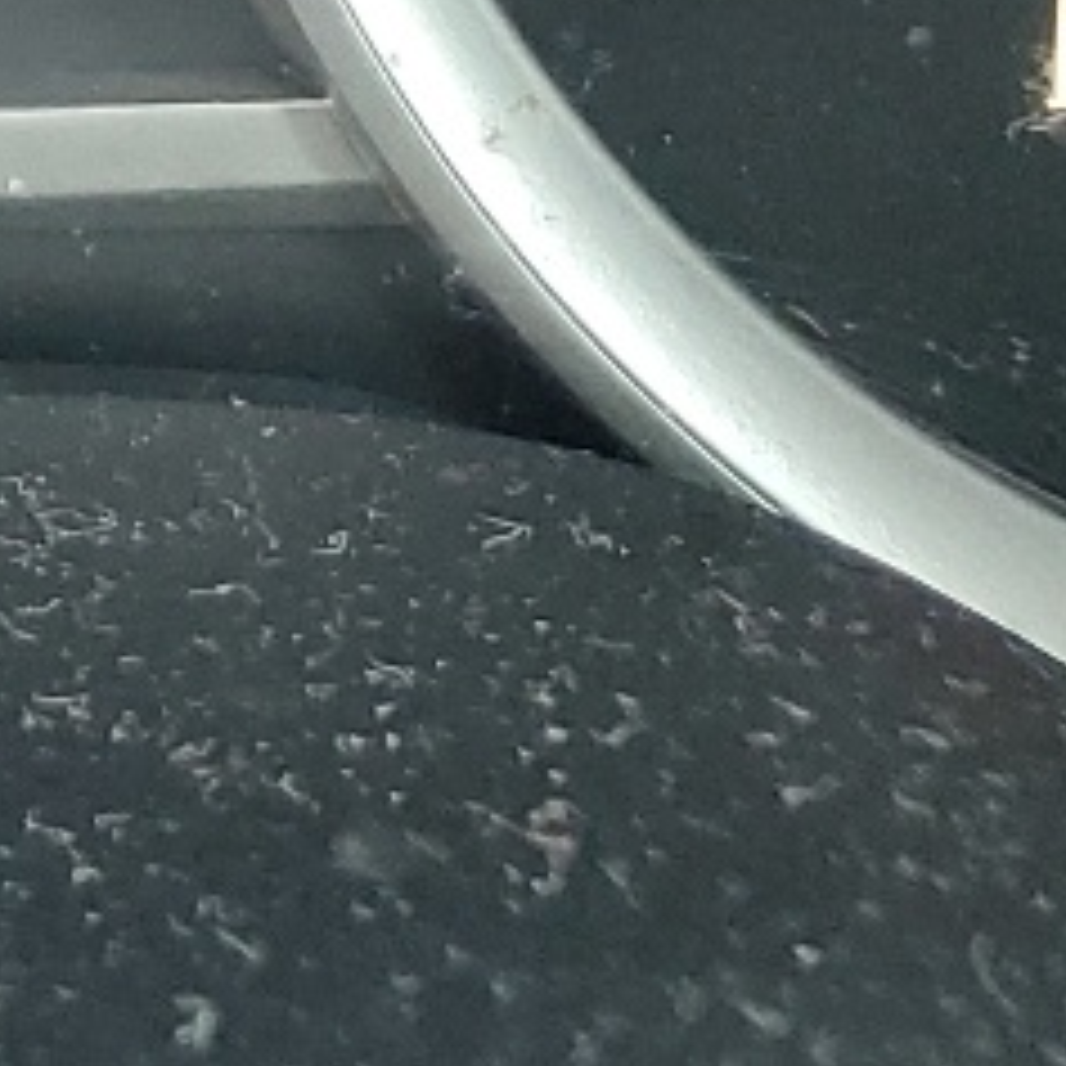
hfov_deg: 9.4
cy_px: -1435
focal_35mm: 155
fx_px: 5400
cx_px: -1903
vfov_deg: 10.0
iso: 82
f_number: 1.5
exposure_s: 1/120
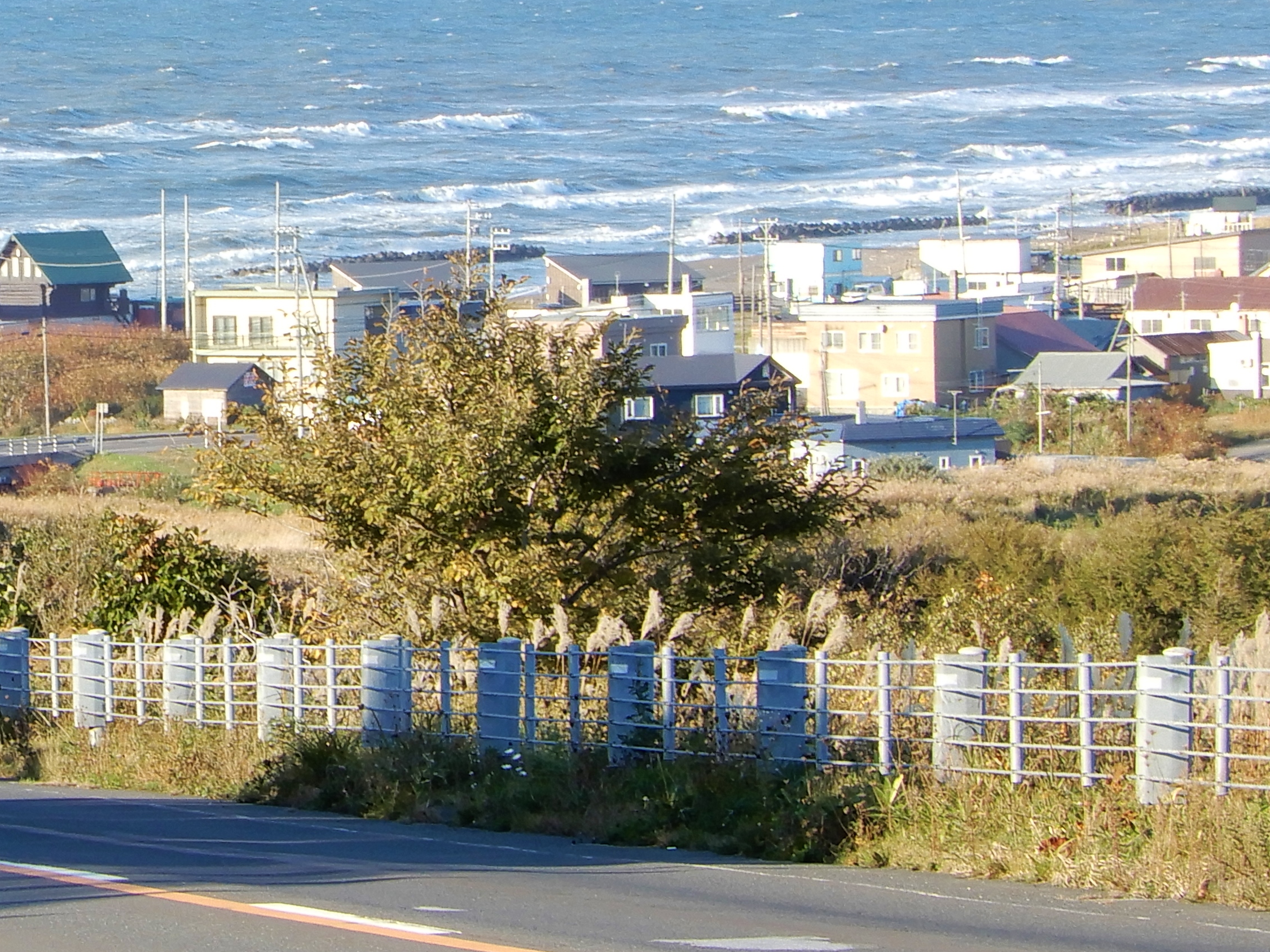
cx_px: 17
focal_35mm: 380
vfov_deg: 3.9
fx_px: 13941
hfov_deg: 5.2
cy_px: 270
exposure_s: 1/160
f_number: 5.6
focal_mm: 29.4
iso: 80
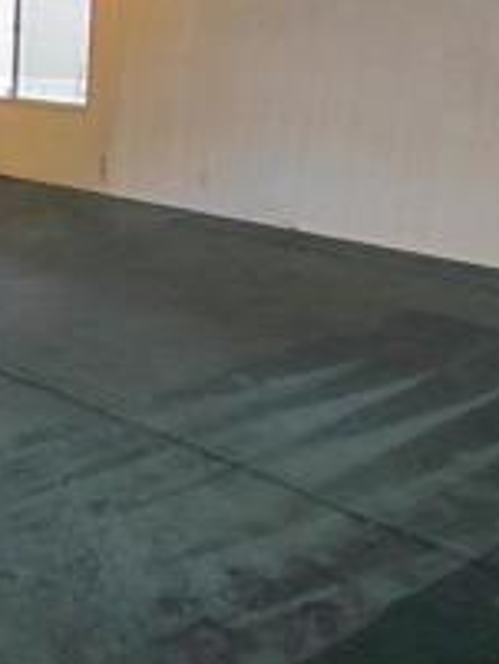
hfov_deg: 24.1
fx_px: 979
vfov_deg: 37.1
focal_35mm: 51
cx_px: -192
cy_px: 231
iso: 200
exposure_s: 1/60
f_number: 2.2
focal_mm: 1.64
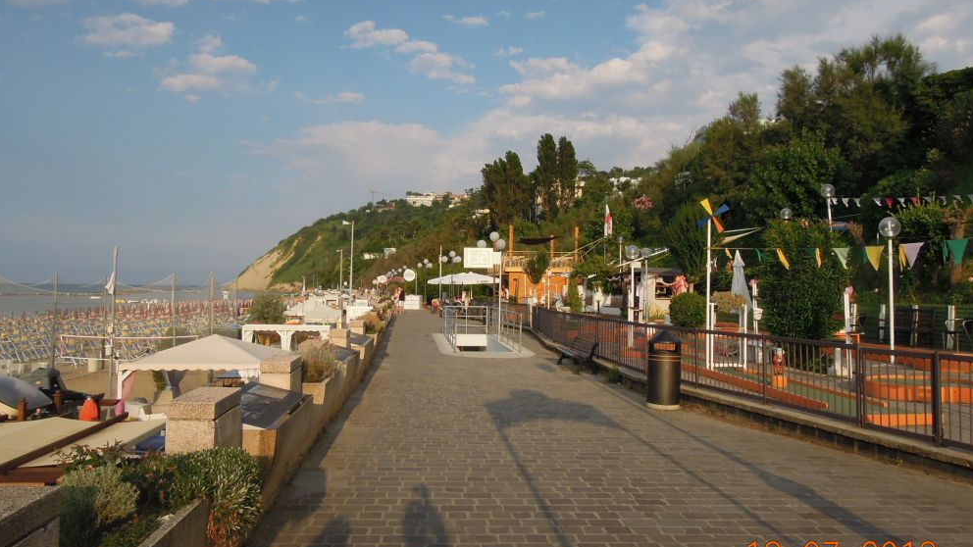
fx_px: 697
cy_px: 256
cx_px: 484
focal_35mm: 27
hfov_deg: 69.9
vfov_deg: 42.9
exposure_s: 1/1250
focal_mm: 4.3
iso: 160
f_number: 4
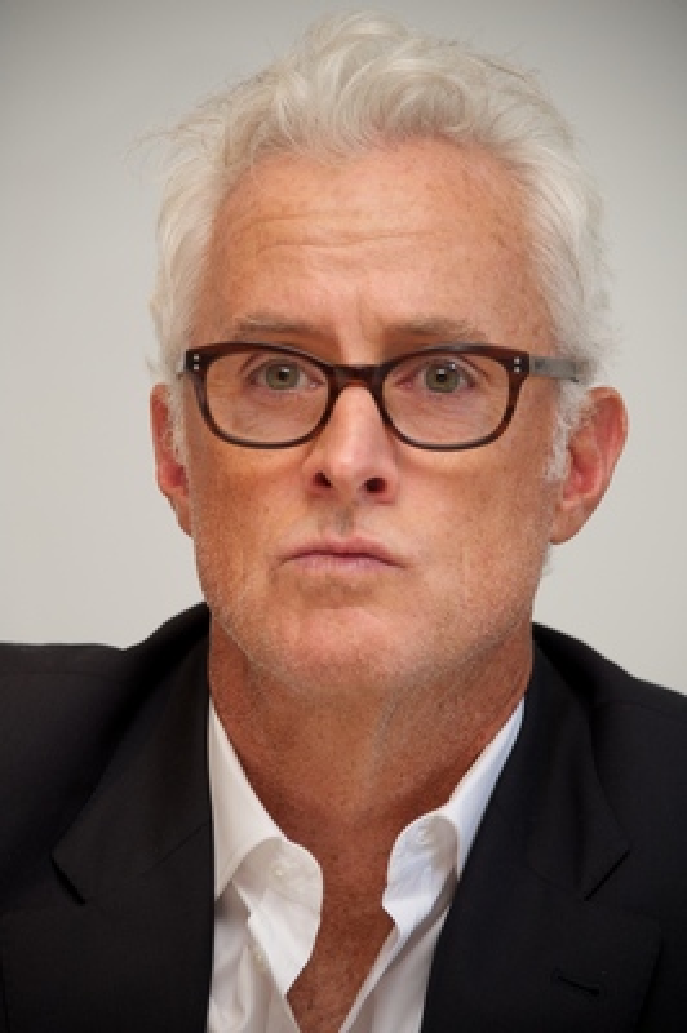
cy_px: 516
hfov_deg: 4.6
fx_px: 8602
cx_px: 344
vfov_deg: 6.9
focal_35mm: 300
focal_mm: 300
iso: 500
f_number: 5.6
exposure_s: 1/60
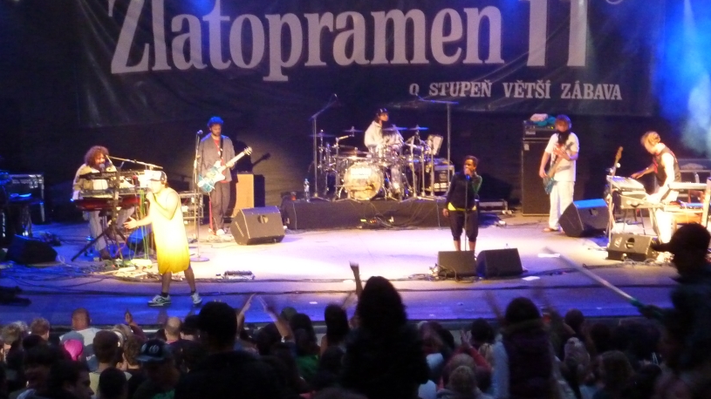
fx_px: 2092
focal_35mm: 111
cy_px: 163
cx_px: 330
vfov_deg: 10.9
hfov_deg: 19.3
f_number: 4.2
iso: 800
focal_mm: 13.7
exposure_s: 1/15
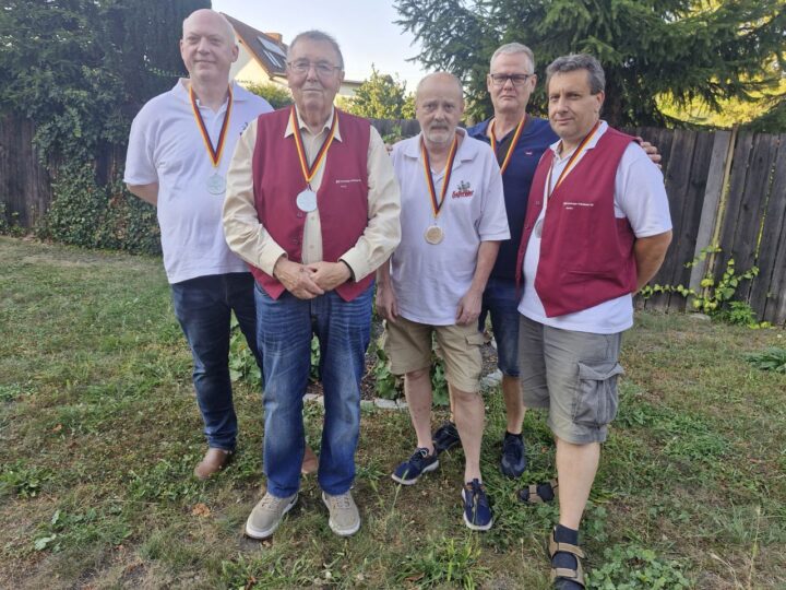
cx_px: 393
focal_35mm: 23
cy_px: 295
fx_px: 522
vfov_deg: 58.9
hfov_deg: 73.9
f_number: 1.8
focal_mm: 5.54
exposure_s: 1/227
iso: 50
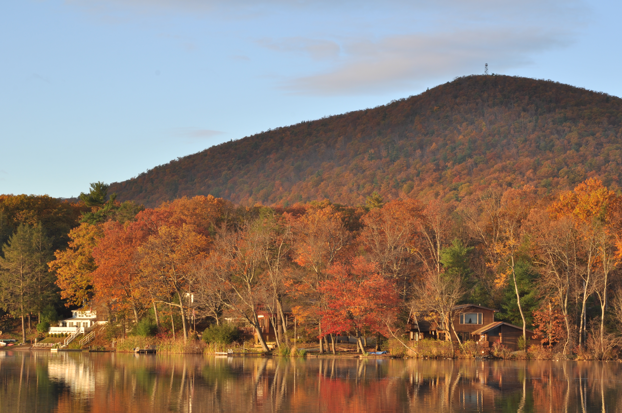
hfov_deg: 22.6
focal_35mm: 90
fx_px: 1553
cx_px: 311
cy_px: 206
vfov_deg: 15.2
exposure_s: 1/20
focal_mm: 60
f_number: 13
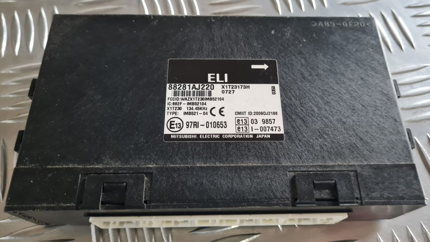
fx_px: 342
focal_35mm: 30
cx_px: 220
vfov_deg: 38.9
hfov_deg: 64.3
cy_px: 103
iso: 500
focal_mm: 5.4
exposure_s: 1/50
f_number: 1.8
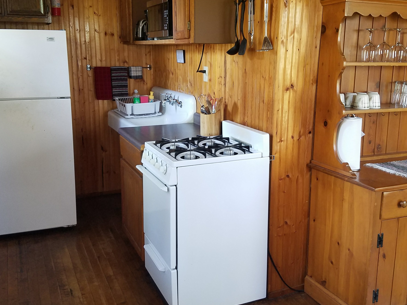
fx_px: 411
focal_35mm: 35
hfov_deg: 52.6
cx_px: 208
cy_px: 130
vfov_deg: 40.6
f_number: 1.7
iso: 160
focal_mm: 4.2
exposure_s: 1/24
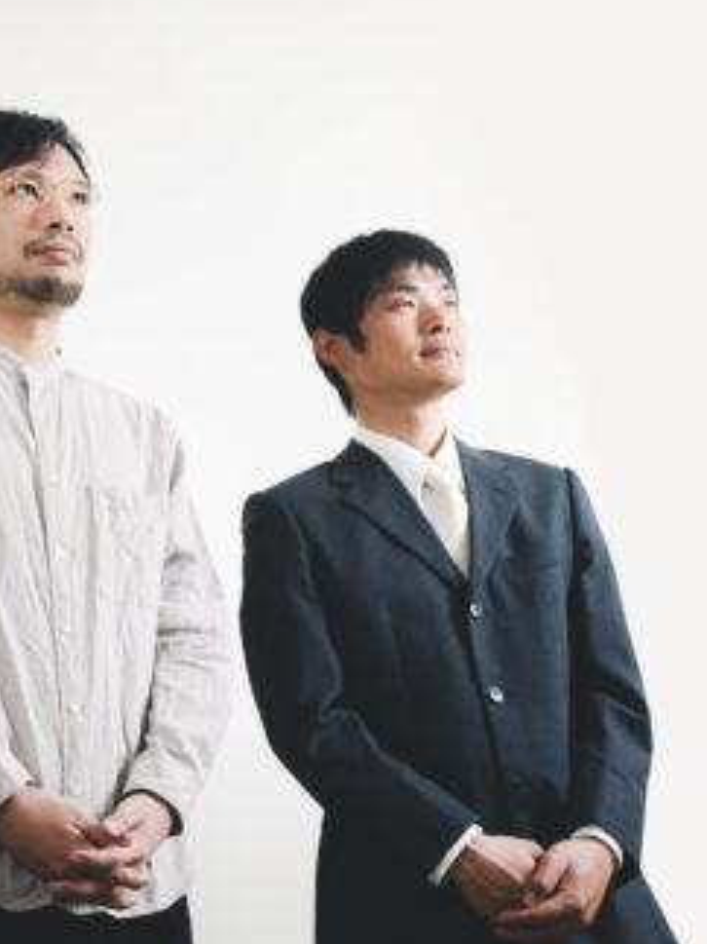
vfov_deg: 31.7
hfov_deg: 22.9
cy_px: 453
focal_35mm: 61
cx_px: -29
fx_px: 1662
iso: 100
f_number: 5
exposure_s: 1/100
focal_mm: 40
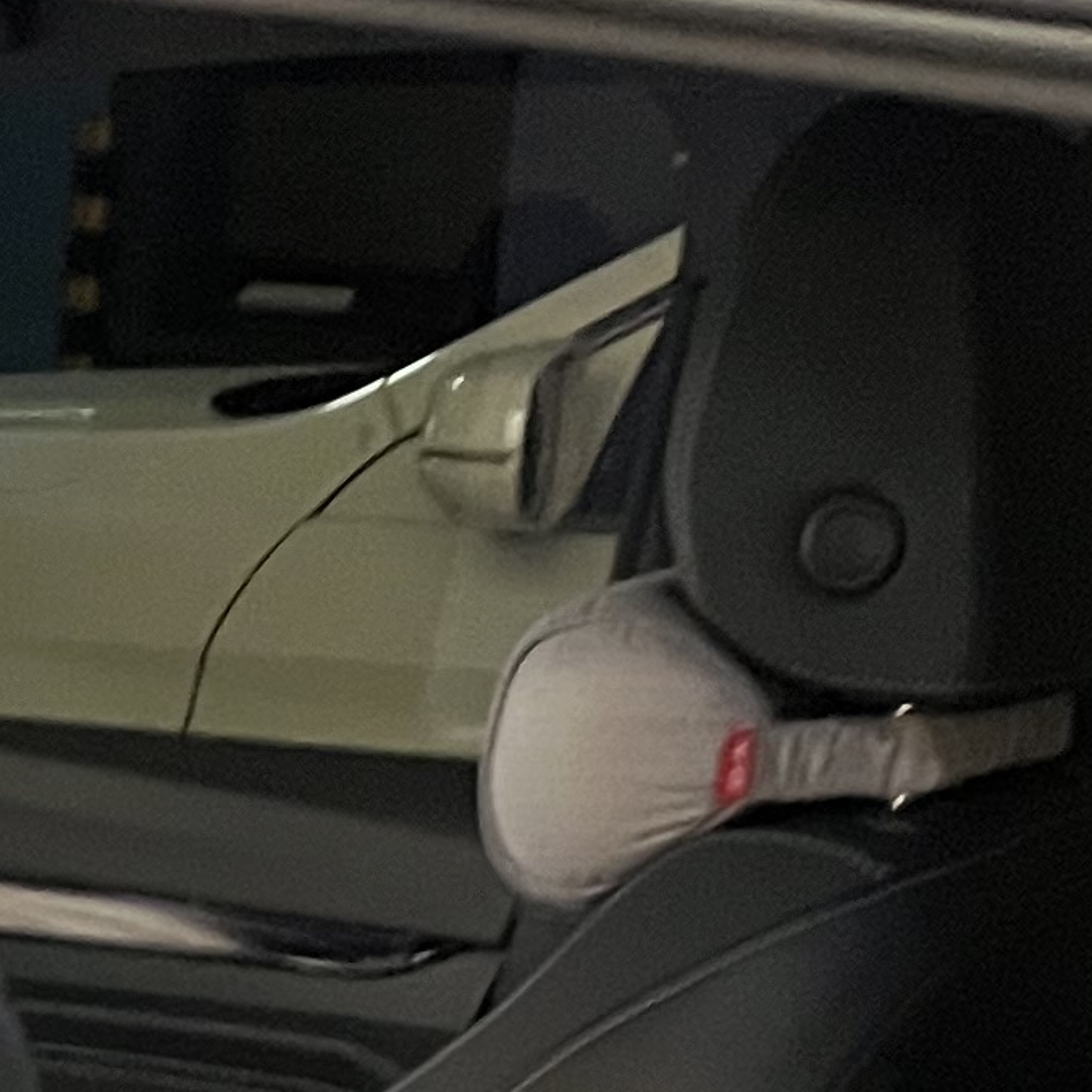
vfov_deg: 12.0
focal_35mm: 137
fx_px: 4890
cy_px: 1803
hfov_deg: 12.4
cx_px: -262
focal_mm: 5.7
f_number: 1.5
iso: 640
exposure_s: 1/34
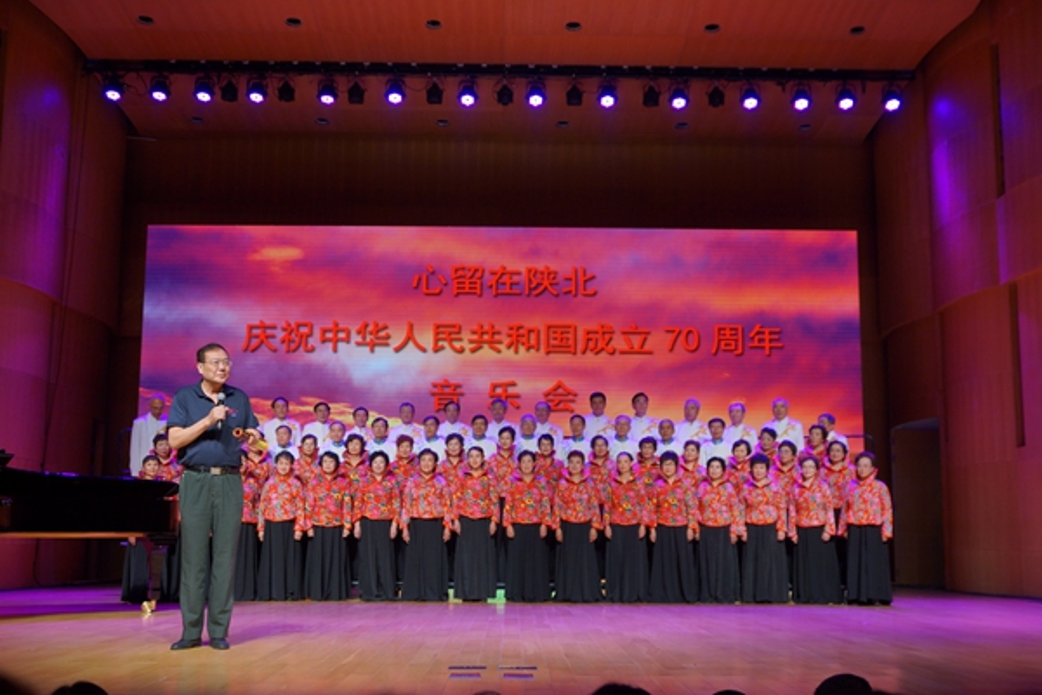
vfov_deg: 31.9
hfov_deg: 46.4
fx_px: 1216
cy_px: 348
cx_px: 521
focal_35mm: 42
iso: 200
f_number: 2.8
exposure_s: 1/80
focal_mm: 28
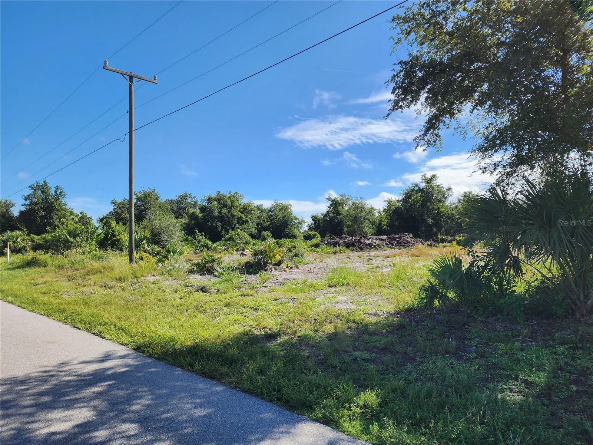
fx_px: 394
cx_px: 296
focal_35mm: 23
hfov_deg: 73.9
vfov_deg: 58.9
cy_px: 222
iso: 12
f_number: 1.8
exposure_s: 1/1011
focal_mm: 6.4
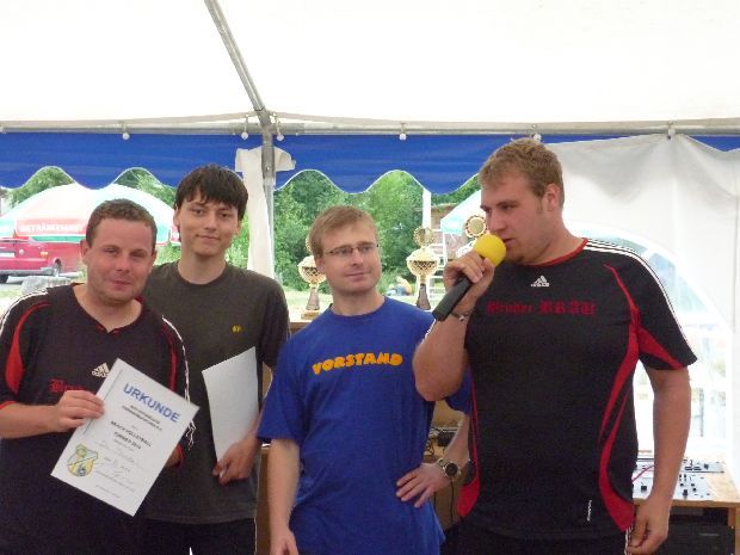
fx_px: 1197
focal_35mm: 56
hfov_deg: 34.3
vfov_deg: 26.1
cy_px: 278
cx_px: 370
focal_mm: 9.2
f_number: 3.4
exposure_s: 1/80
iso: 640
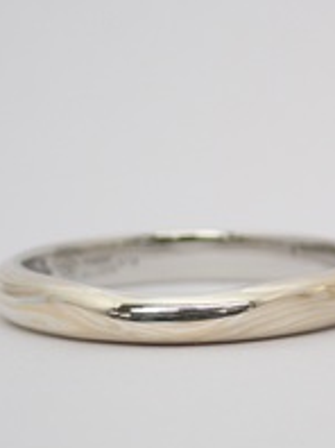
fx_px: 2263
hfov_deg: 8.4
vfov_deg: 11.3
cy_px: 266
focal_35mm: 175
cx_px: 360
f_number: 4.1
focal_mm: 13.65
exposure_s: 1/125
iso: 200
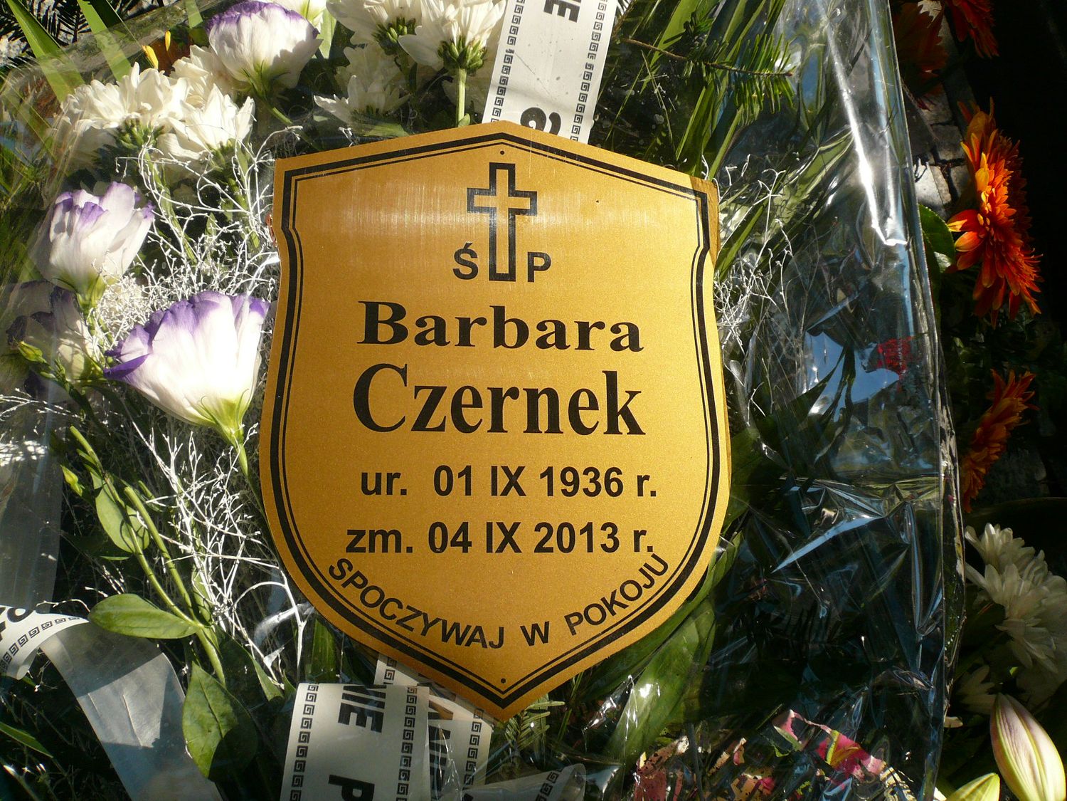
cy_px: 400
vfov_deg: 49.7
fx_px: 863
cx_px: 534
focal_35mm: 28
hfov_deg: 63.4
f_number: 8
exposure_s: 1/200
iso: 100
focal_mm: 4.6
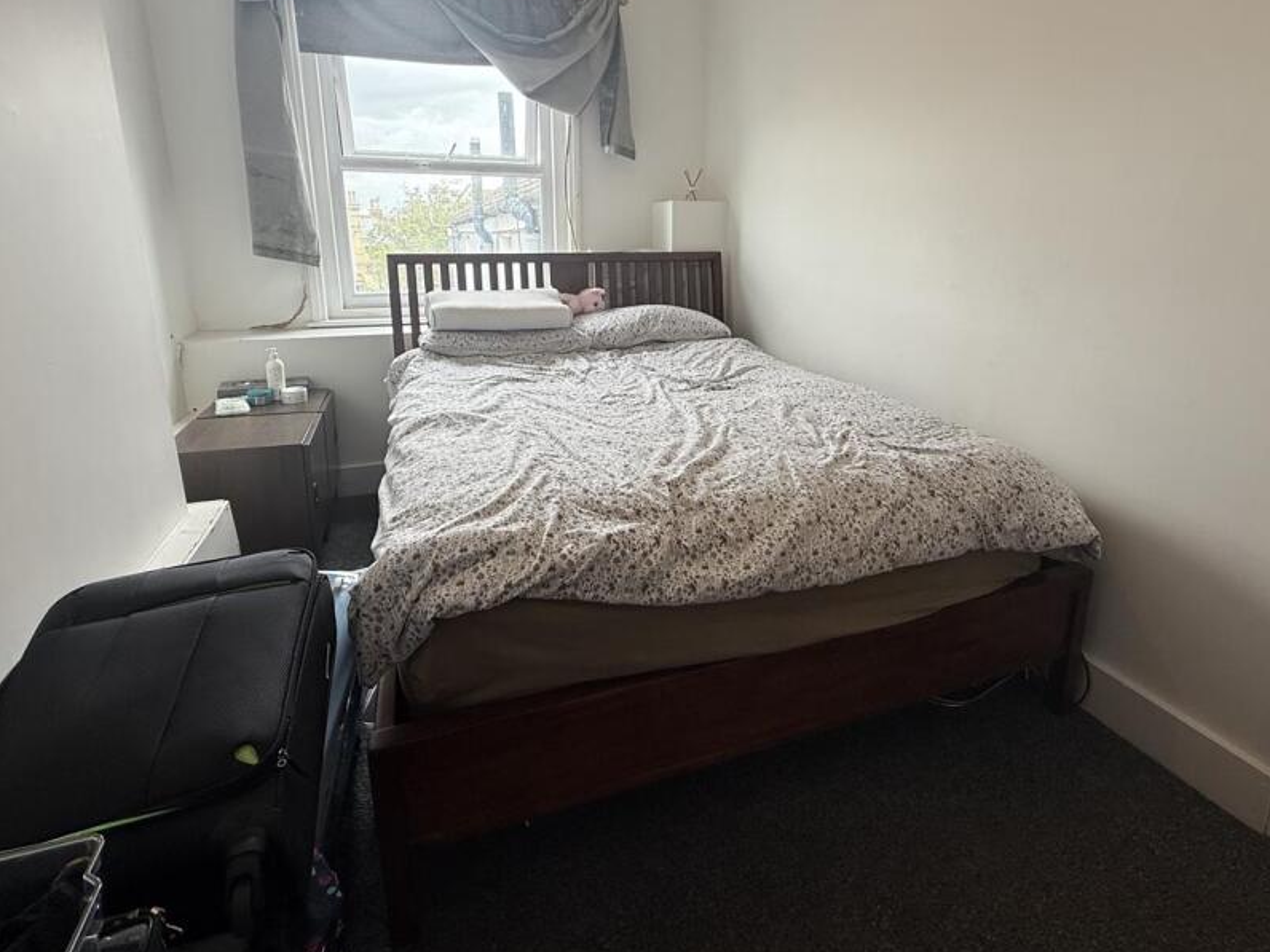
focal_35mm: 18
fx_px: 660
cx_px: 661
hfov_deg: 87.7
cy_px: 383
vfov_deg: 70.9
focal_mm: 2.22
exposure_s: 1/99
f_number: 2.2
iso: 80
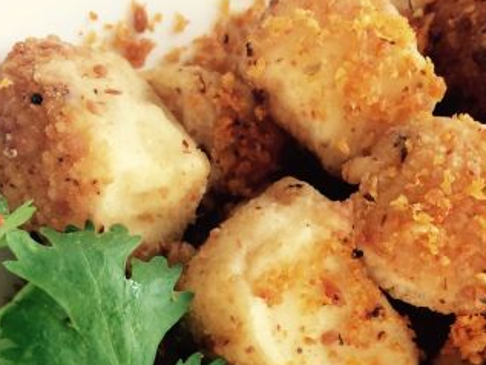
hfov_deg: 29.5
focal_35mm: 64
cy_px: 364
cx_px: 397
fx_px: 899
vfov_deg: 22.1
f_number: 2.2
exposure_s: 1/33
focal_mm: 4.15
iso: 40
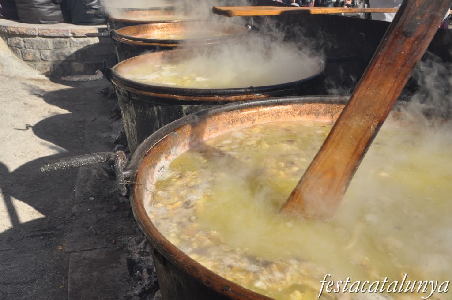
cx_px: 226
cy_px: 150
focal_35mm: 33
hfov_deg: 57.3
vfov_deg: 39.9
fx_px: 414
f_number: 10
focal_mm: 22
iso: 320
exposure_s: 1/400
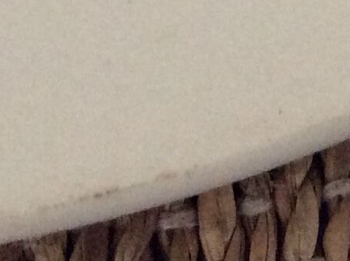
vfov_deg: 7.5
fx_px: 1827
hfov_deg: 10.9
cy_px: -412
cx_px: 240
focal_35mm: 181
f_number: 2.4
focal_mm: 3.3
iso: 200
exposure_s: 1/25
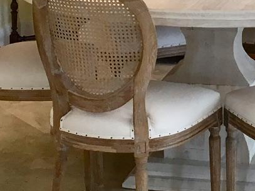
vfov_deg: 10.1
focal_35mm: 146
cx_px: 190
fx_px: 1075
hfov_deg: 13.5
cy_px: -8
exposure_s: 1/30
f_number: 2.2
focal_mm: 4.15
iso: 64
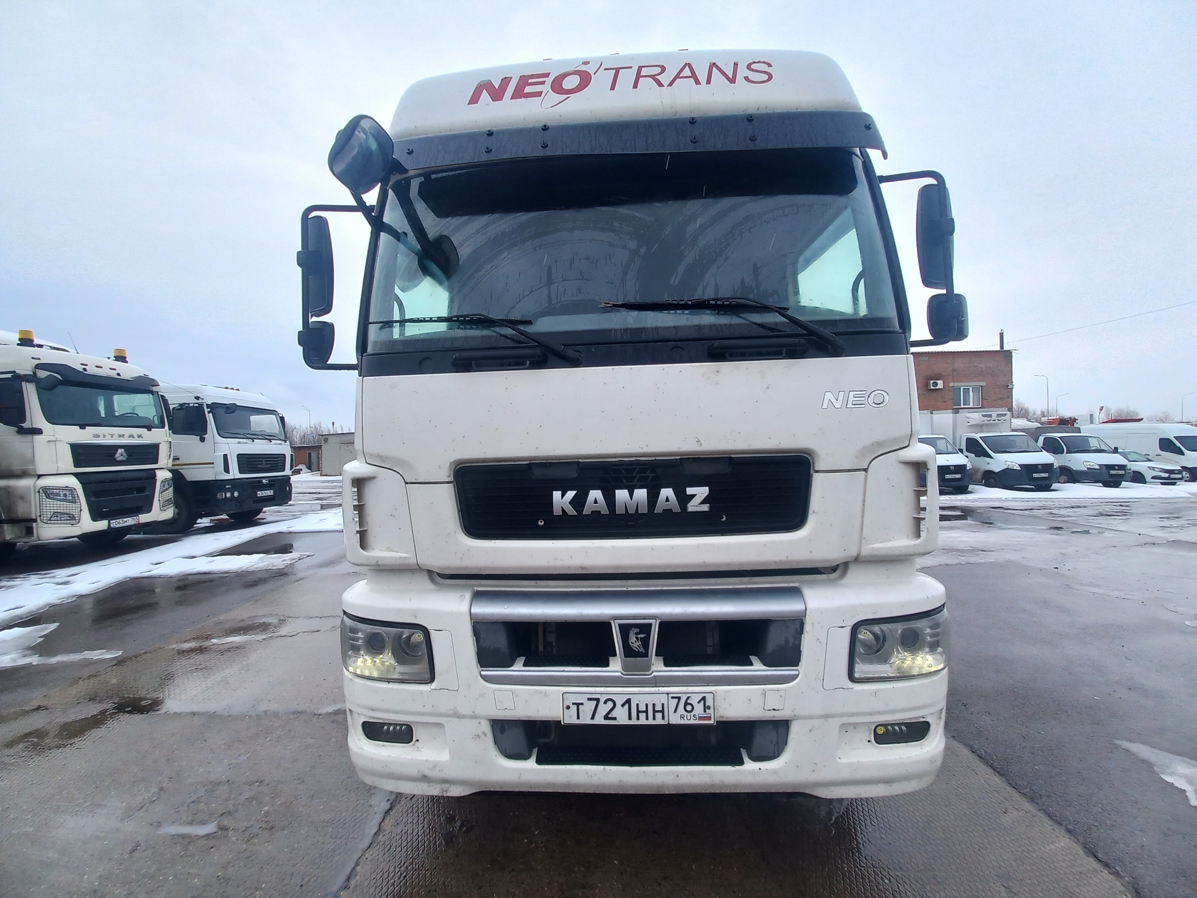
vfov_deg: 89.9
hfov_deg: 106.2
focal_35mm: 13
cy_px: 449
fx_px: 450
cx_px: 598
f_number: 2.2
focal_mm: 1.42
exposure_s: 1/527
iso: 40
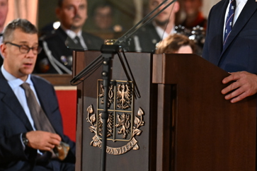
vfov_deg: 3.6
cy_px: 78
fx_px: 2713
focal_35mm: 380
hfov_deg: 5.4
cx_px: 235
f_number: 4.5
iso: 5000
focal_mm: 200
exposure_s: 1/200
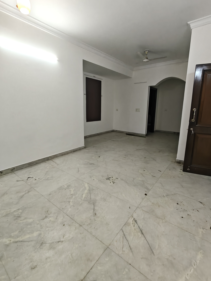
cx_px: 109
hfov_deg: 74.7
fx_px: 138
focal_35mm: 17
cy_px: 132
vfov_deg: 90.9
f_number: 2.2
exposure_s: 1/50
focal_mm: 1.68
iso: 160
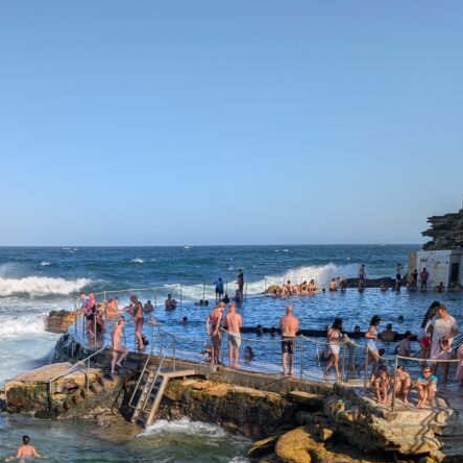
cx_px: 118
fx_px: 741
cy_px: 376
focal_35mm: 49
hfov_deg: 34.0
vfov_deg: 33.6
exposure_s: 1/1869
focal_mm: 6.9
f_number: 1.68
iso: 19
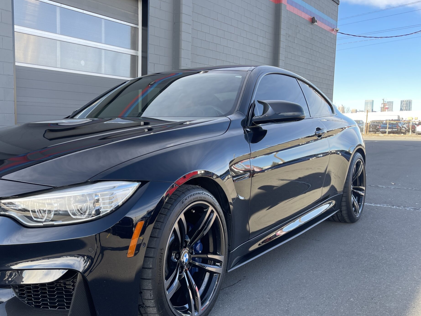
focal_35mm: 36
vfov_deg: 39.6
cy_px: 178
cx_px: 132
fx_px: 438
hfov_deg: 50.2
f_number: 1.6
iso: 32
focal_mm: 5.1
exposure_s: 1/404
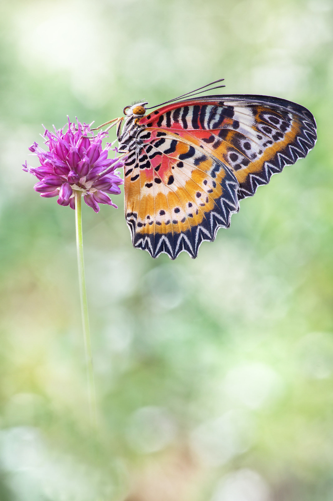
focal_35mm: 150
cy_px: 250
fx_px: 2085
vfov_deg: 13.7
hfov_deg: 9.1
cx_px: 166
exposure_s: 1/2
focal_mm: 100
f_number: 10
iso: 100
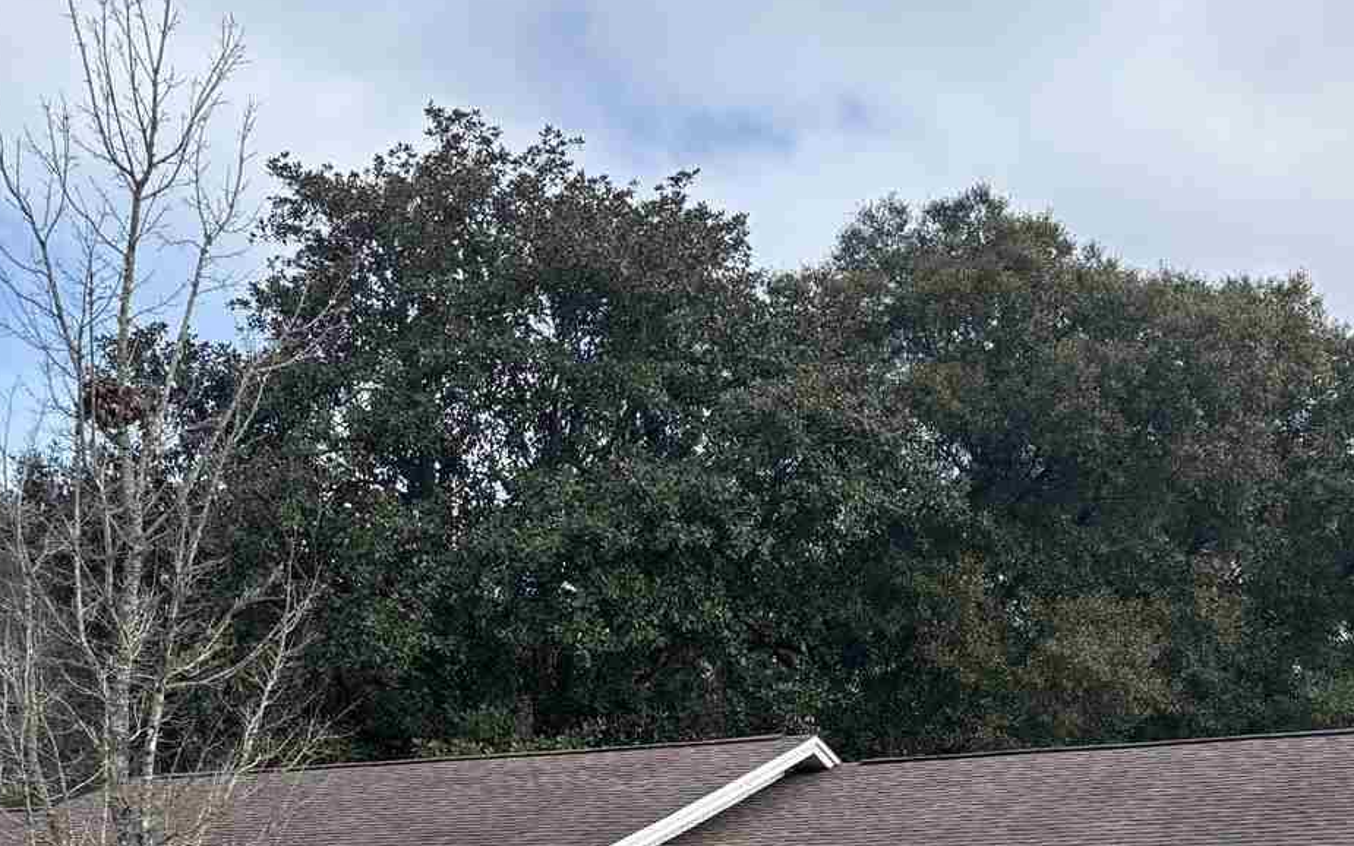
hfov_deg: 33.4
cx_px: 586
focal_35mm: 61
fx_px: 2251
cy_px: 1042
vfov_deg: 19.9
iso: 50
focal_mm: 5.96
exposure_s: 1/1616
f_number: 1.6
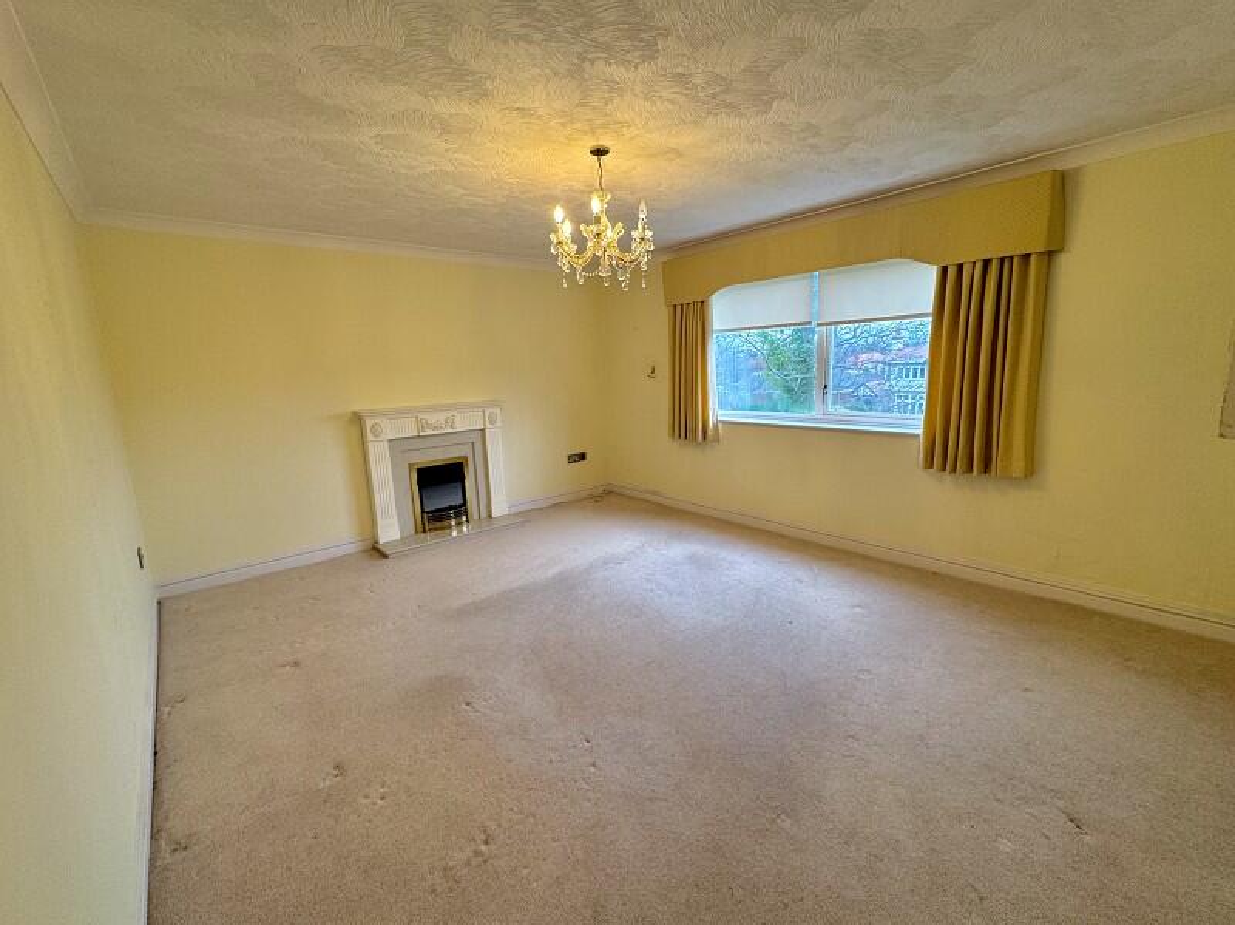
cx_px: 618
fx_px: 499
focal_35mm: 14
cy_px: 462
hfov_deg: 102.1
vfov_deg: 85.6
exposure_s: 1/100
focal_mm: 2.22
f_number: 2.2
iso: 125
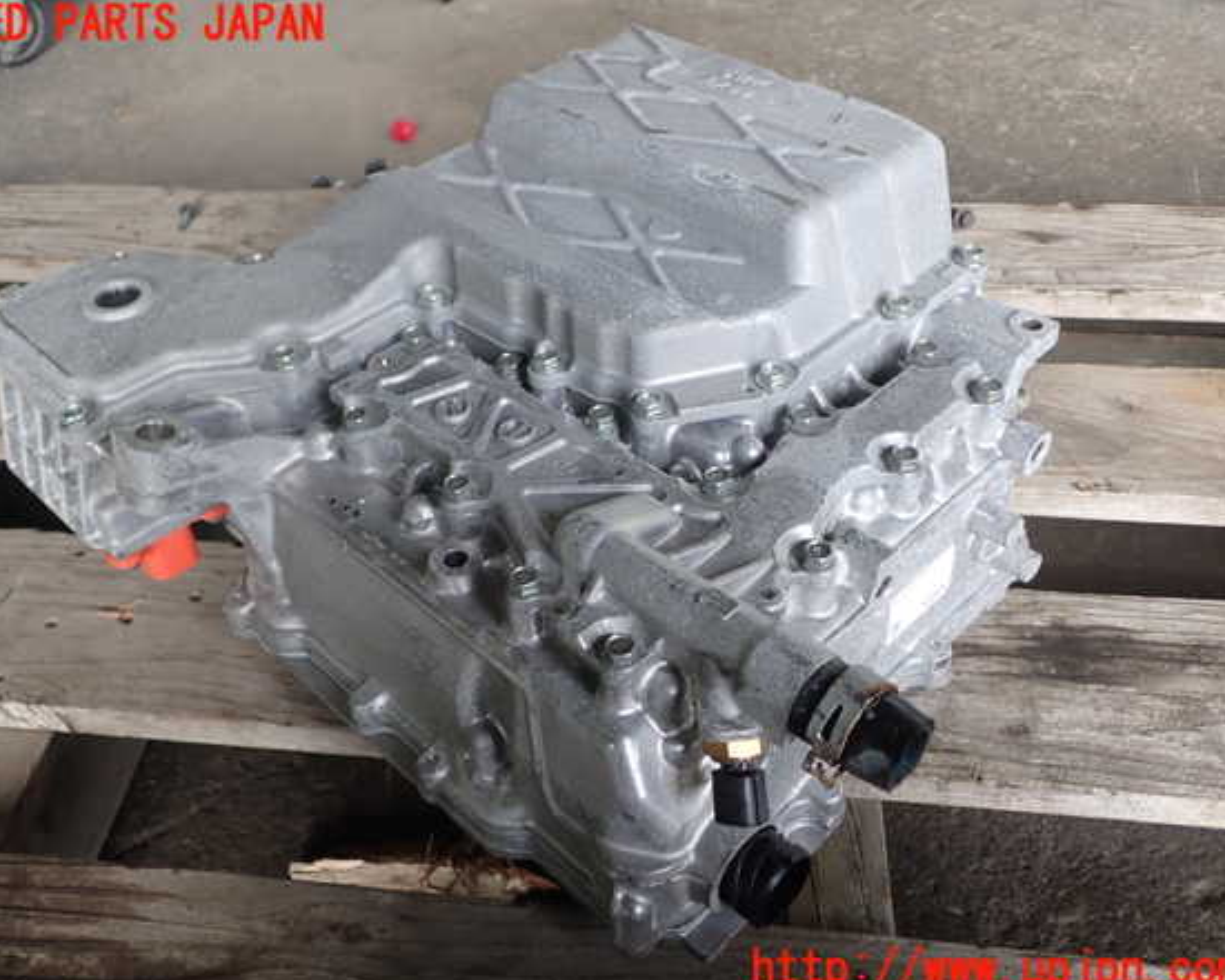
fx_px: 1233
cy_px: 498
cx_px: 587
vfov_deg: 43.4
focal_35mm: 34
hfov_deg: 52.8
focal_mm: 5.79
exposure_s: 1/80
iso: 100
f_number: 2.4
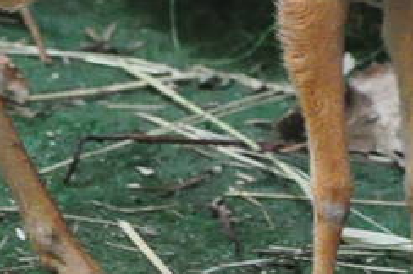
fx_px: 11514
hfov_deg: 2.1
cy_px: -187
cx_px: 337
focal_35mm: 1005
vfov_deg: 1.4
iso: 3200
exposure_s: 1/50
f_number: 4.5
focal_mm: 102
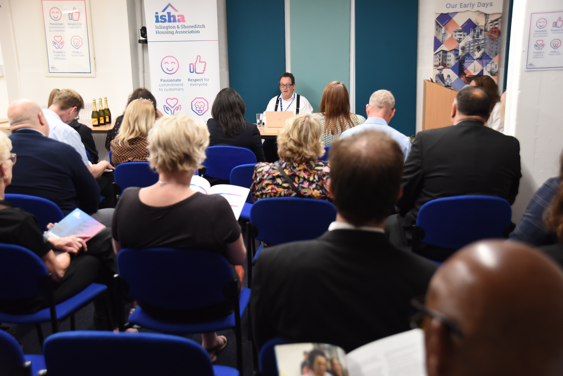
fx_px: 594
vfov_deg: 35.1
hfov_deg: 50.7
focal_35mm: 38
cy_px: 188
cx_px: 282
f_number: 3.5
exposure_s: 1/125
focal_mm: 38
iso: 2000
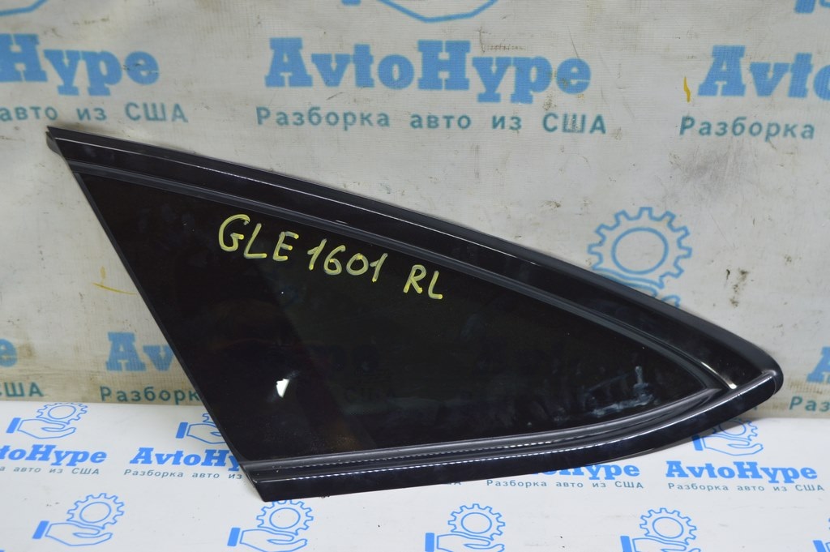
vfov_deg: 30.8
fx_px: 1002
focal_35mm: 44
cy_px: 276
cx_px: 415
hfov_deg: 45.0
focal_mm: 29
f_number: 5.6
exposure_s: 1/20
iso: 400
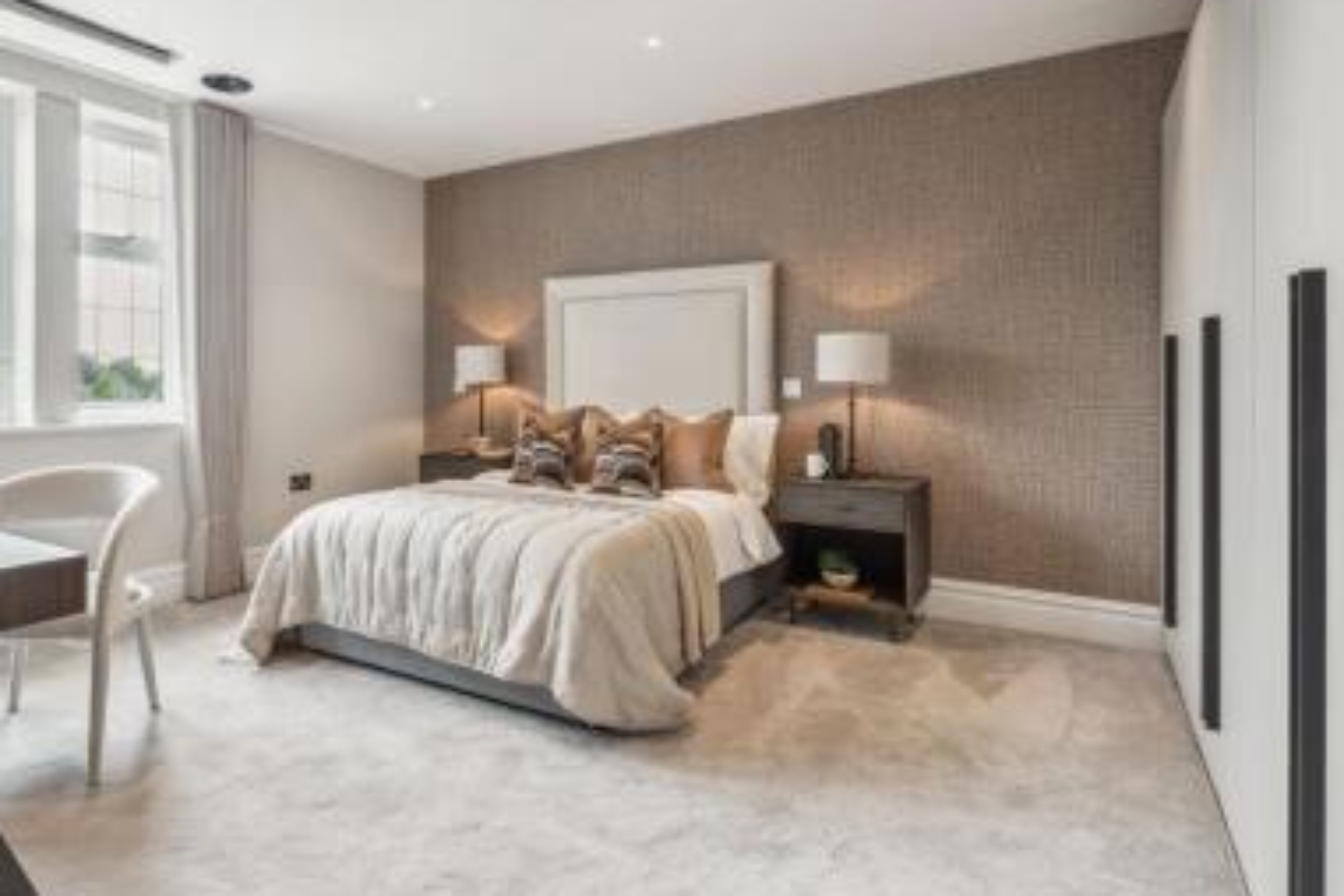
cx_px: 529
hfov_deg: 82.8
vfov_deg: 61.7
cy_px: 393
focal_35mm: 20
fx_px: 747
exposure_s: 1/6
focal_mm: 16
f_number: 8
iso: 100
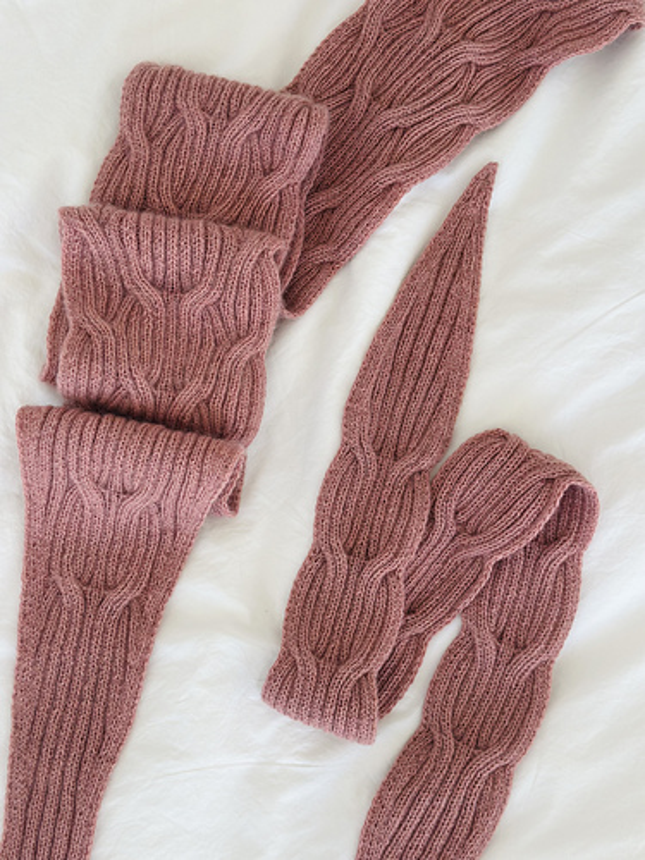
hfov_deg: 30.3
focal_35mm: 48
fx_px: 1193
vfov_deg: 39.7
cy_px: 430
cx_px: 322
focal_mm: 6.86
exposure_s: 1/480
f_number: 1.78
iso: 80
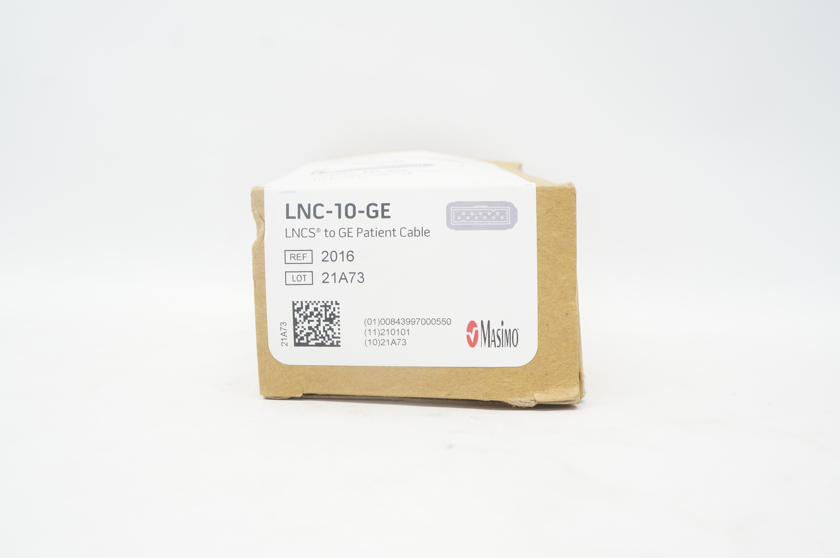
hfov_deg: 51.3
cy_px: 279
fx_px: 874
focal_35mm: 38
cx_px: 420
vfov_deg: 35.4
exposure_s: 1/30
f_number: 8
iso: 800
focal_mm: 25
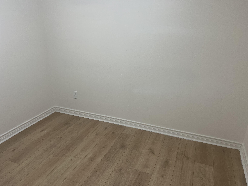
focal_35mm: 26
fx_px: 186
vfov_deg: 53.1
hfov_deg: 67.3
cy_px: 93
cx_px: 124
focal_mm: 5.1
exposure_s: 1/60
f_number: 1.6
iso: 160
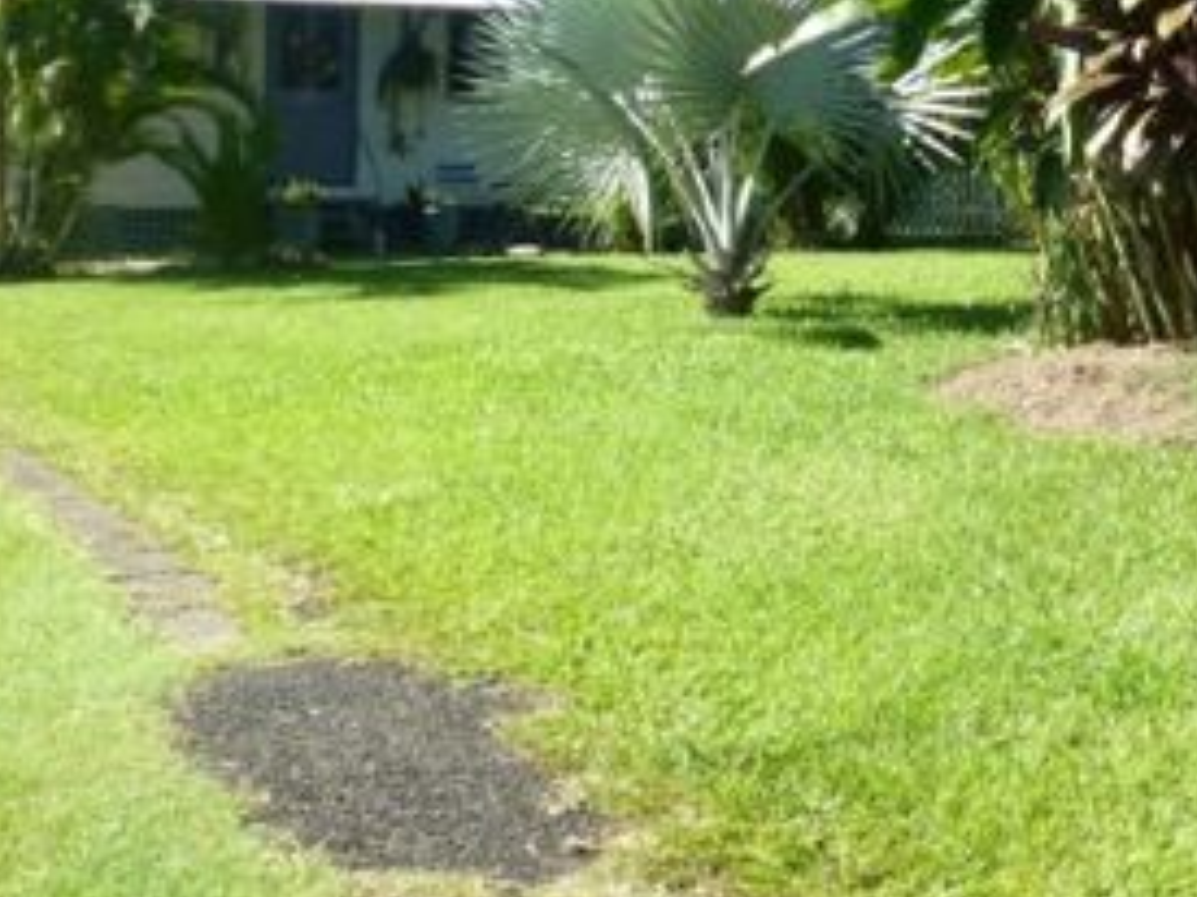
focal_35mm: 60
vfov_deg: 23.5
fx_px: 2074
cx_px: 1045
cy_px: 22
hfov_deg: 30.9
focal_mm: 5.4
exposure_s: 1/320
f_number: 4
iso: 100
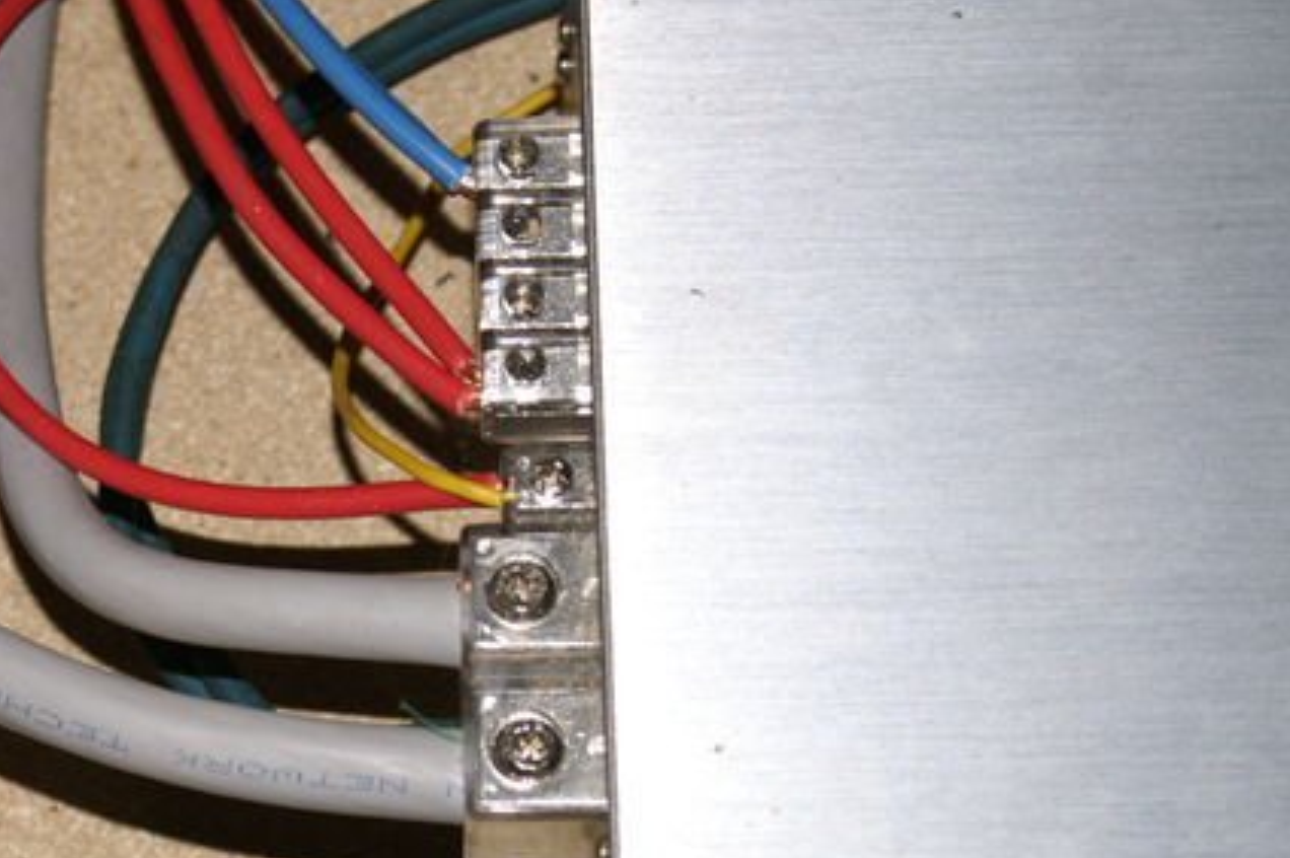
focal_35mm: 136
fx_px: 4869
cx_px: 326
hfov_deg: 15.0
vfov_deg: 10.1
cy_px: 496
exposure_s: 1/125
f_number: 5.6
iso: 400
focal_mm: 60
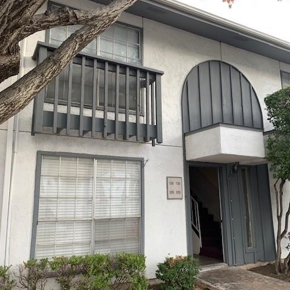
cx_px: 154
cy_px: 144
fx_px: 294
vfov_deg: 52.5
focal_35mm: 31
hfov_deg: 52.5
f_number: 1.8
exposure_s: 1/122
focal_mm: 4.25
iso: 40
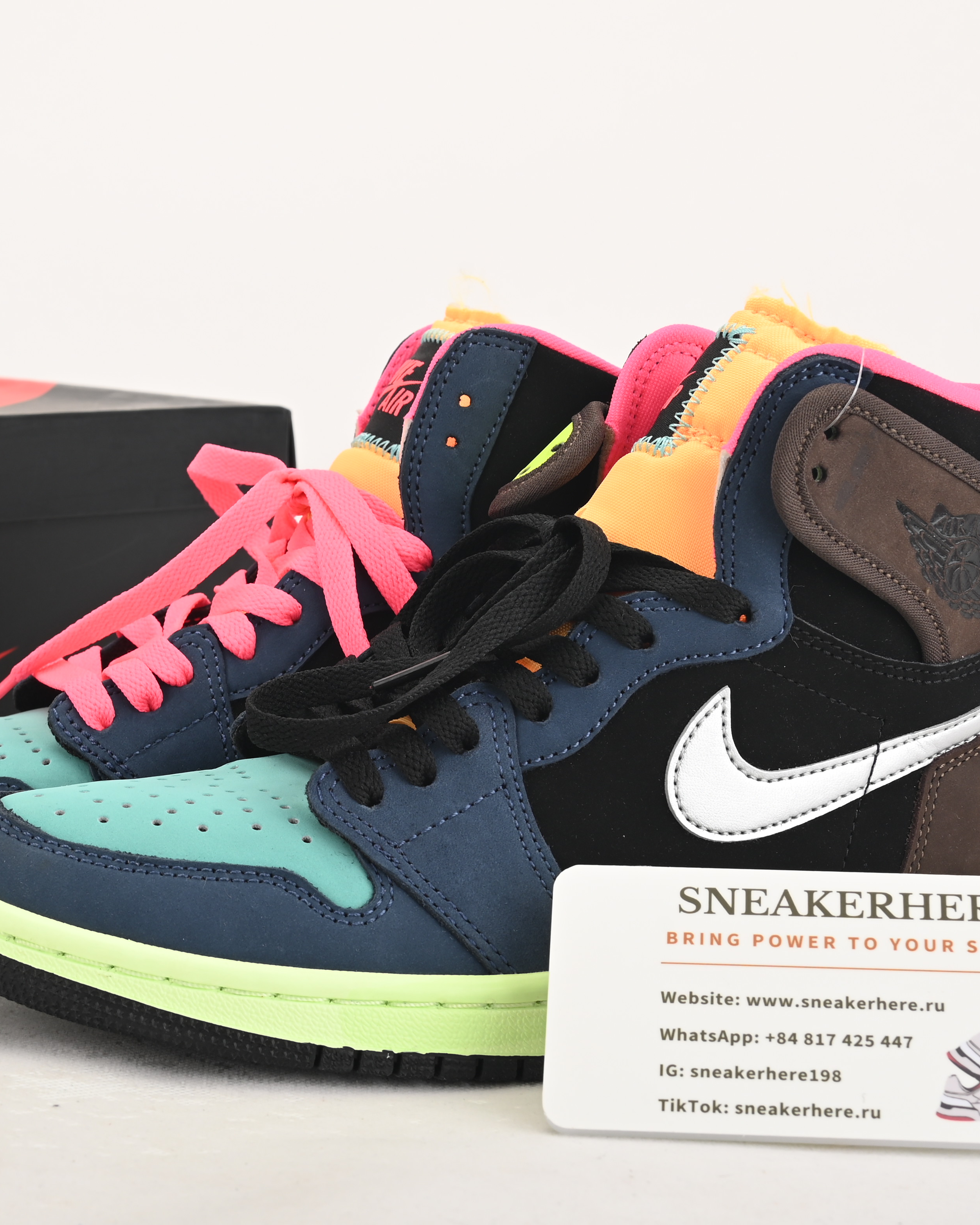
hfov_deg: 18.5
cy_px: 636
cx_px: 378
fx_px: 3009
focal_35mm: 83
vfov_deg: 23.0
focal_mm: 46
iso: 100
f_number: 11
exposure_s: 1/200
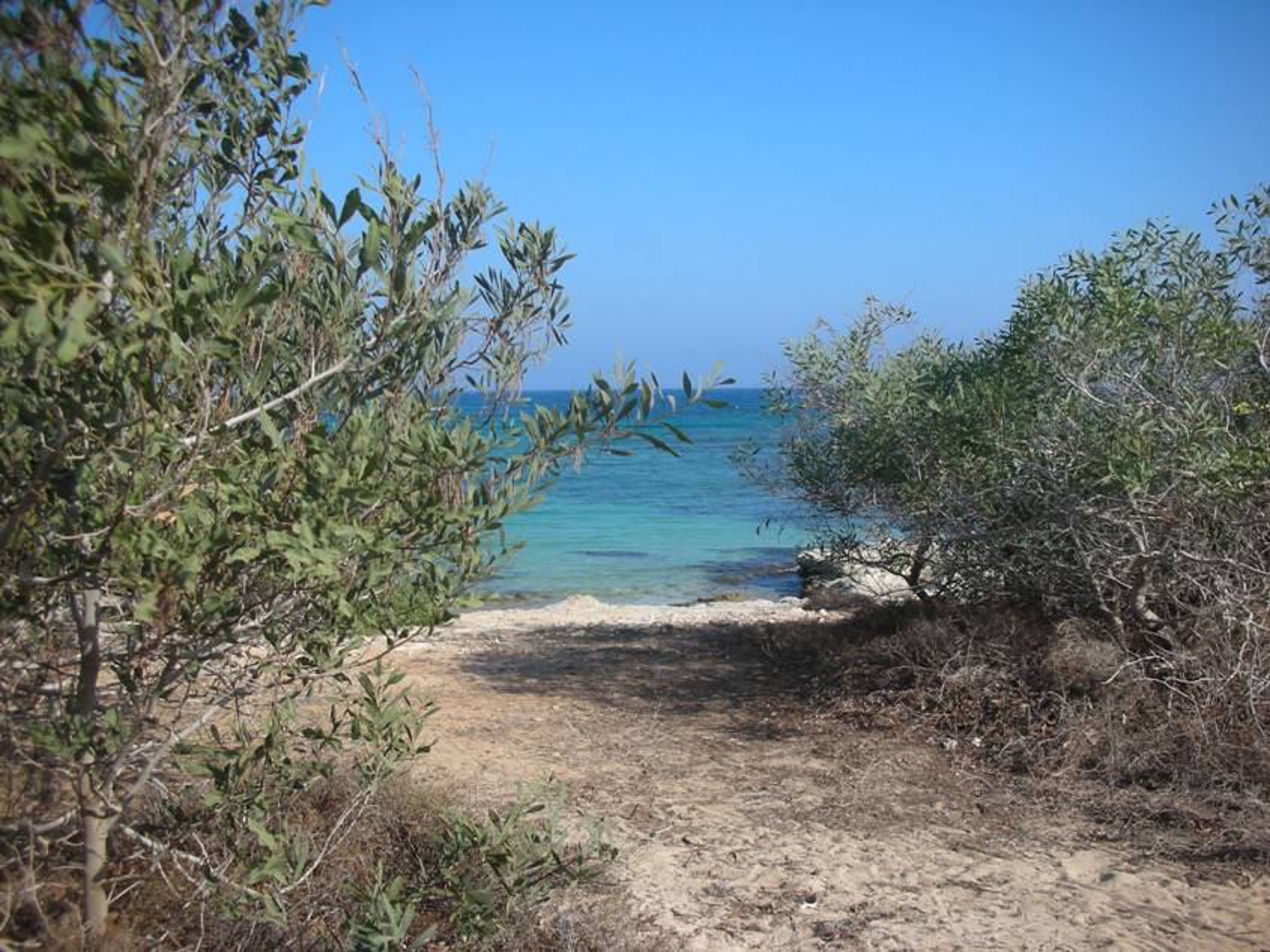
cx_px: 635
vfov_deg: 40.7
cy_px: 476
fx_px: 1284
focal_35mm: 35
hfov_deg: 52.6
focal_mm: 5.8
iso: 50
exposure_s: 1/89.2
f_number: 8.5
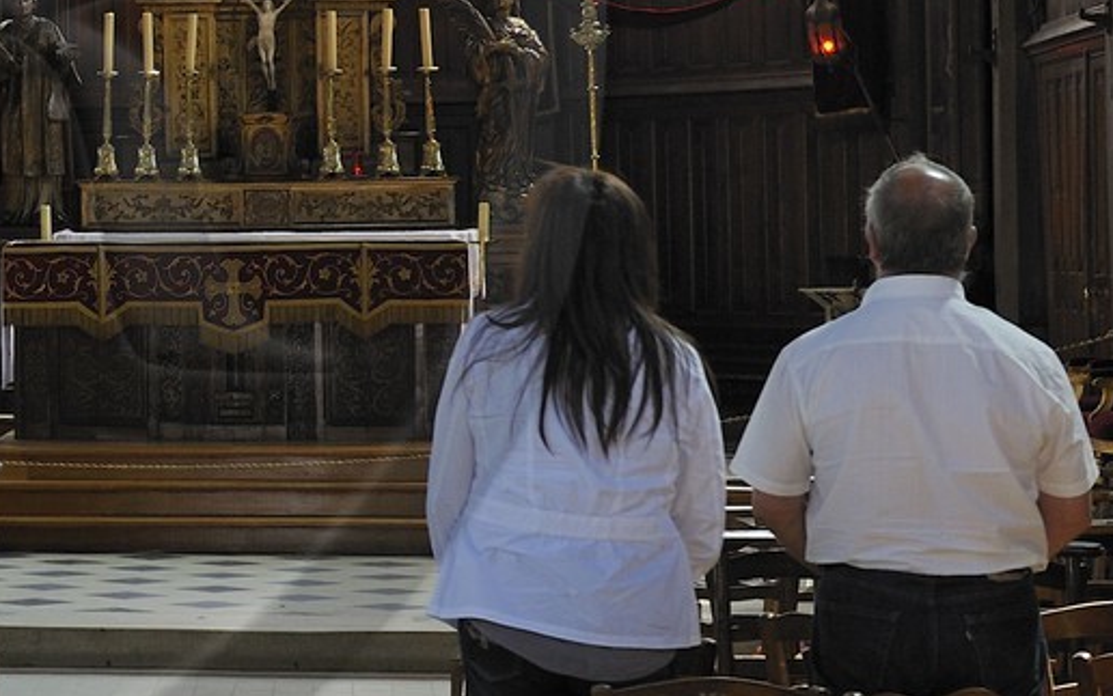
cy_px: 22
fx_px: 3642
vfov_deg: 10.8
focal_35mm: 120
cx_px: -285
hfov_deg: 16.5
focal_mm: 38
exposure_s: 1/20
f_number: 4.5
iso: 400
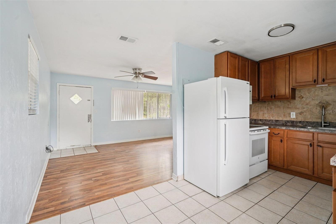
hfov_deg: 96.7
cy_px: 112
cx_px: 168
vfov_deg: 73.7
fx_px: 149
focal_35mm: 16
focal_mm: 16
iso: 400
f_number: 8
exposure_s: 1/4
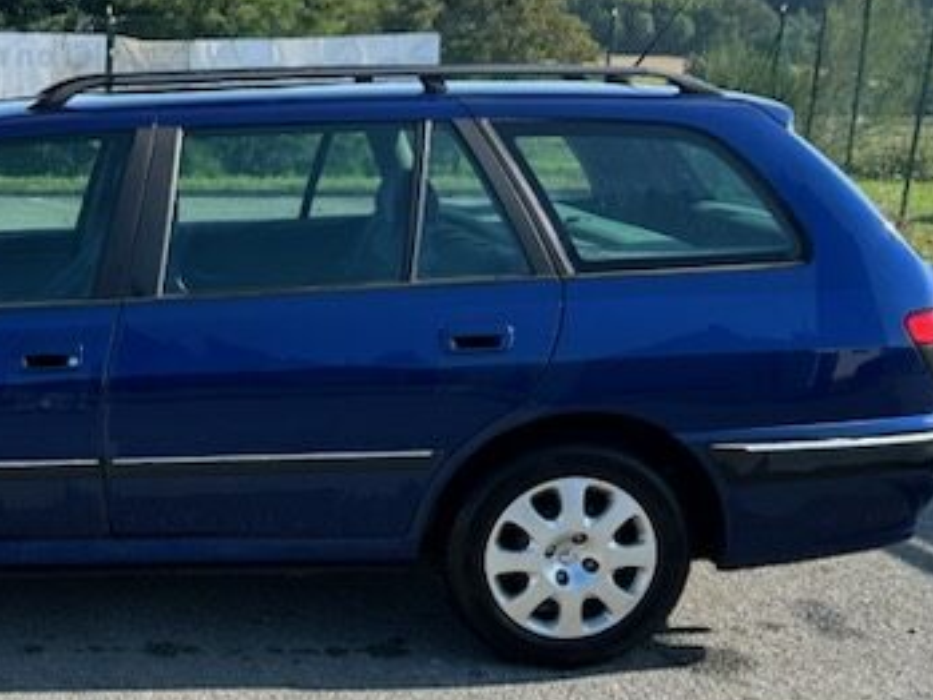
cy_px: 425
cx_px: 67
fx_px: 1483
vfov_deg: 26.5
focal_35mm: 55
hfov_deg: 32.9
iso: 80
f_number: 1.78
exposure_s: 1/2353
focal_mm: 6.86
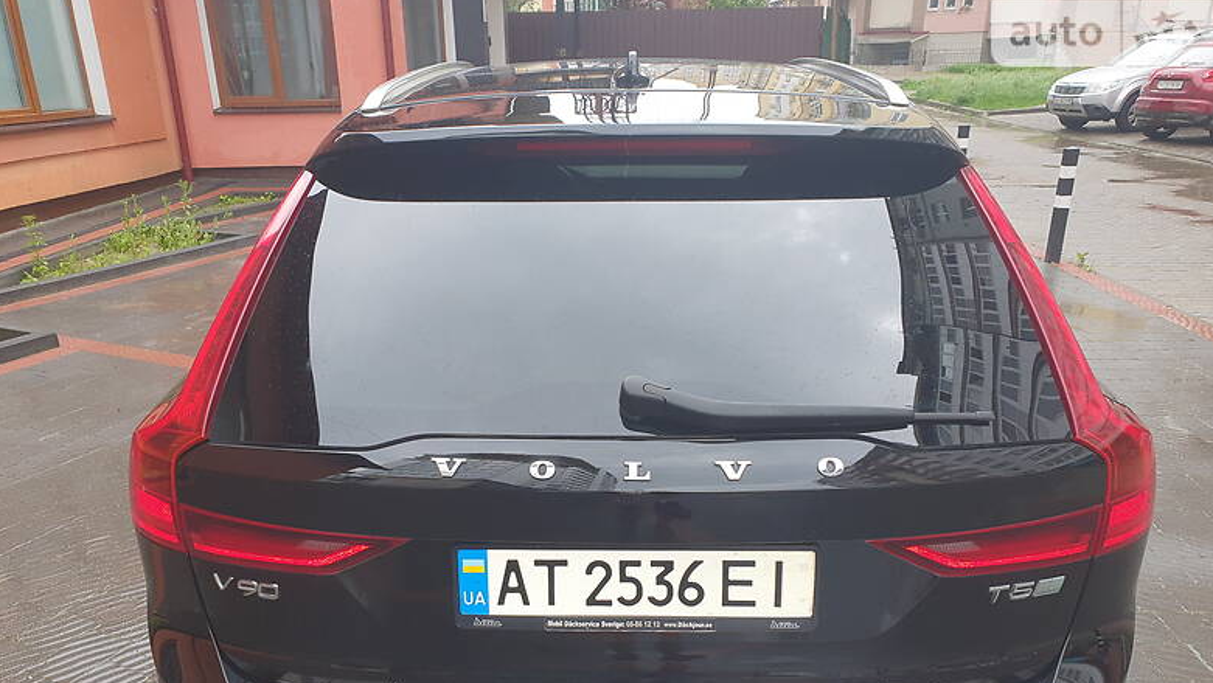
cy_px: 447
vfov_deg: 39.8
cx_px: 617
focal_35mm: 29
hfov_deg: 66.0
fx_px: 933
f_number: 2.4
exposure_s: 1/303
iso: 50
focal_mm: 4.3
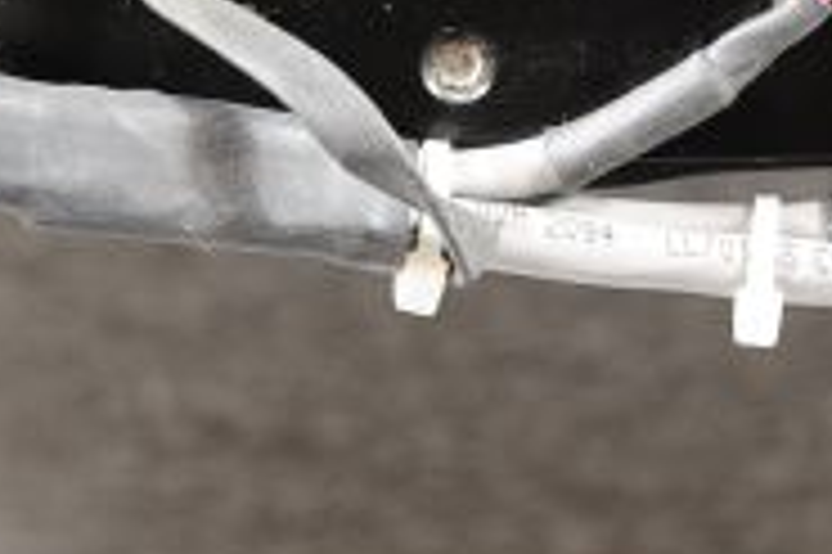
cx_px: 989
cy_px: -142
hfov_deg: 12.4
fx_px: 3741
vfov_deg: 8.4
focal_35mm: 162
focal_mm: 50
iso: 1600
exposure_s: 1/125
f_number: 5.6
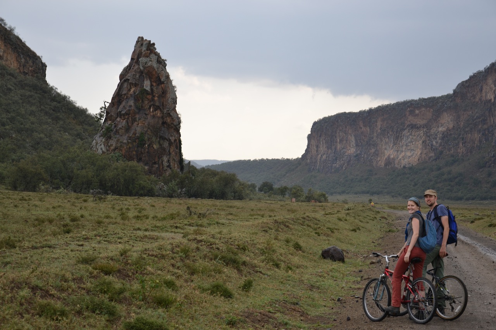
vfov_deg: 17.5
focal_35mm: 78
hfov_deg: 26.0
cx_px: 248
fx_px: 1074
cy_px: 165
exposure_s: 1/125
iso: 110
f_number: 5.6
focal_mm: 52
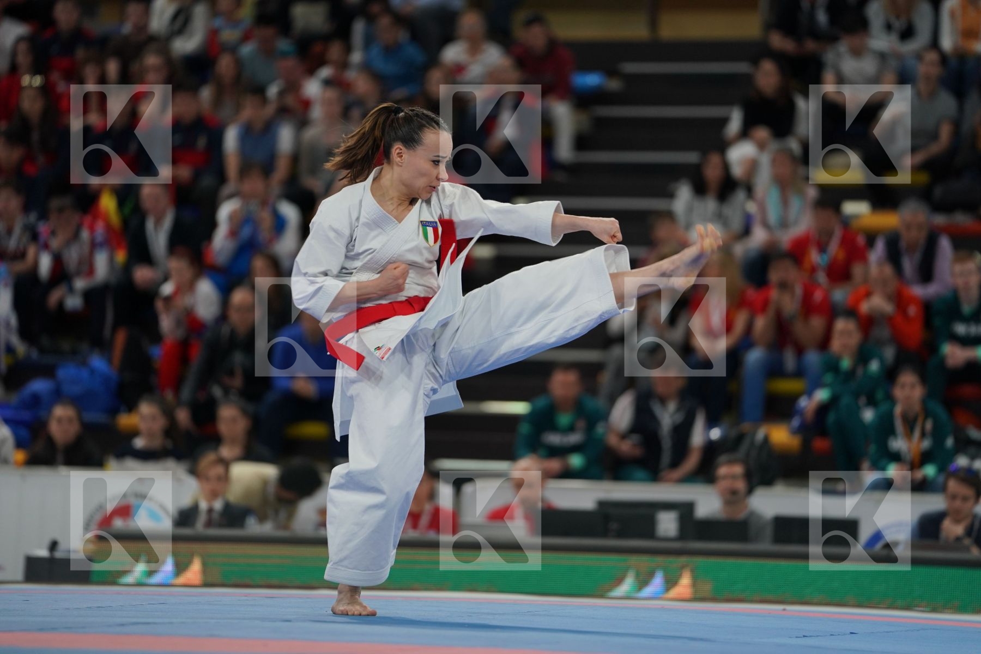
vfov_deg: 6.9
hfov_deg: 10.3
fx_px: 5450
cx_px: 490
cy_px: 327
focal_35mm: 200
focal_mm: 200
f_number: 2.8
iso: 800
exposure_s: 1/500
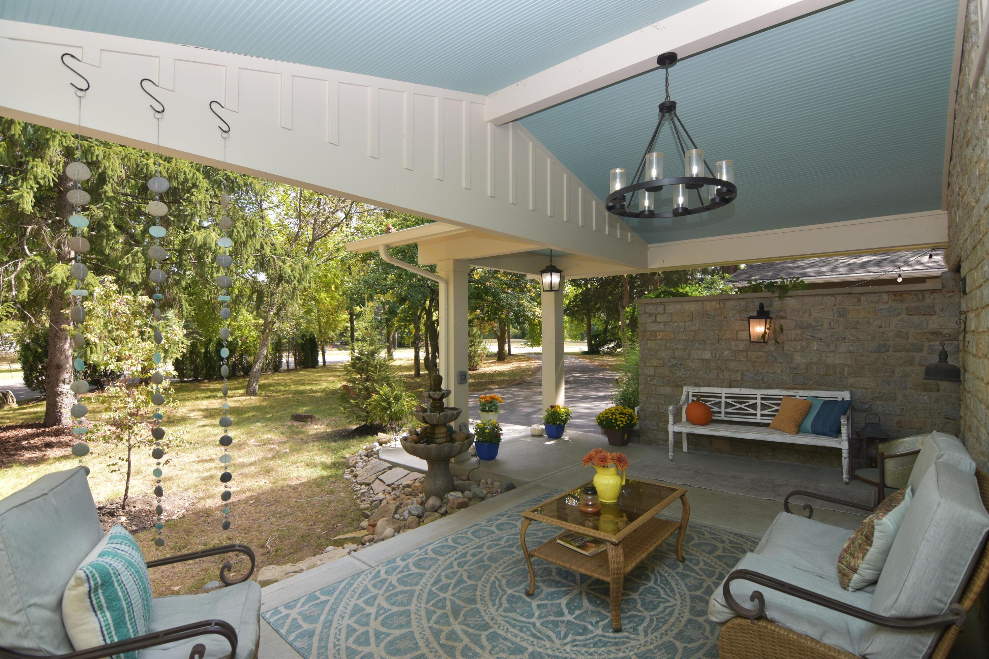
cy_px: 330
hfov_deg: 95.0
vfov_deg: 72.1
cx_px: 494
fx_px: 453
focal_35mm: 16
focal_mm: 11
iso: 160
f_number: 5
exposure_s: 1/200
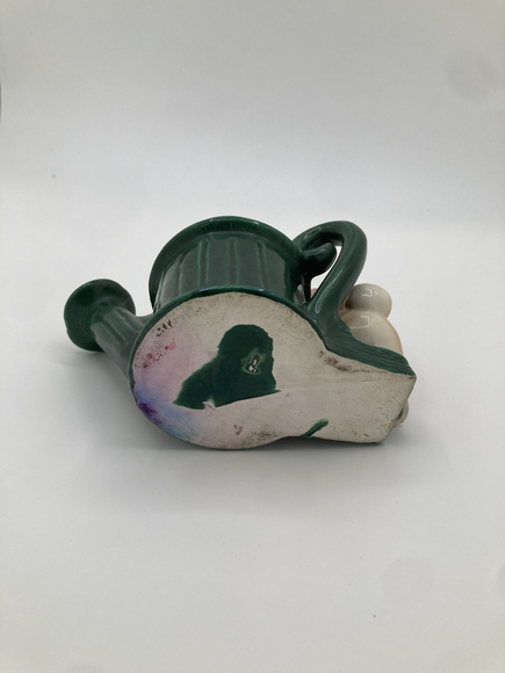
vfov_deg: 63.4
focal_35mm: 28
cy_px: 336
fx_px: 545
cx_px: 252
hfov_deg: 49.7
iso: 20
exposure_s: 1/342
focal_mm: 3.99
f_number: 1.8
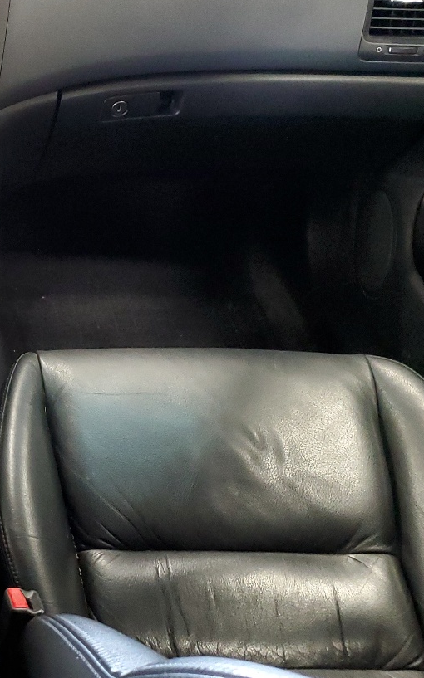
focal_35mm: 54
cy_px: 340
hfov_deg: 21.6
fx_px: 999
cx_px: -126
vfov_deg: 37.5
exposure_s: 1/17
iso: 302
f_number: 1.5
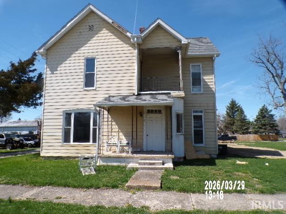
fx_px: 198
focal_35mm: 24
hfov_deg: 71.6
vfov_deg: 56.8
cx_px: 143
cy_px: 107
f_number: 4.4
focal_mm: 4.3
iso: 100
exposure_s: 1/600
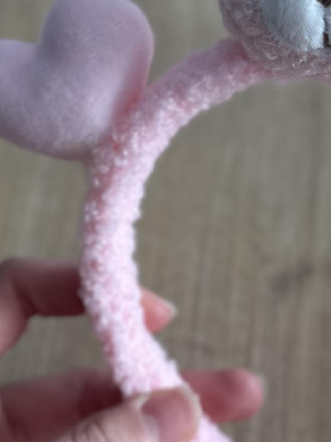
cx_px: 228
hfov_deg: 19.3
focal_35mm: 76
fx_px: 969
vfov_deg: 25.7
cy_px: 219
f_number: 1.78
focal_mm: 6.86
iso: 64
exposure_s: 1/152
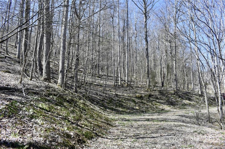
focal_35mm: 27
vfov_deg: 47.9
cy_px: 74
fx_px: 169
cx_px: 112
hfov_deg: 67.4
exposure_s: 1/250
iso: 200
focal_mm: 18
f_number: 6.3
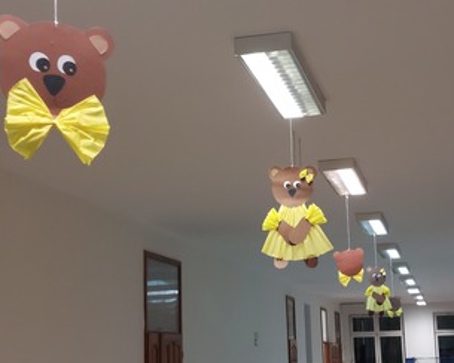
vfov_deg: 45.8
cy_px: 187
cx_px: 238
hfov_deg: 55.6
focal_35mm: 32
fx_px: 430
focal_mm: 5.23
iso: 320
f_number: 1.8
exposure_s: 1/50
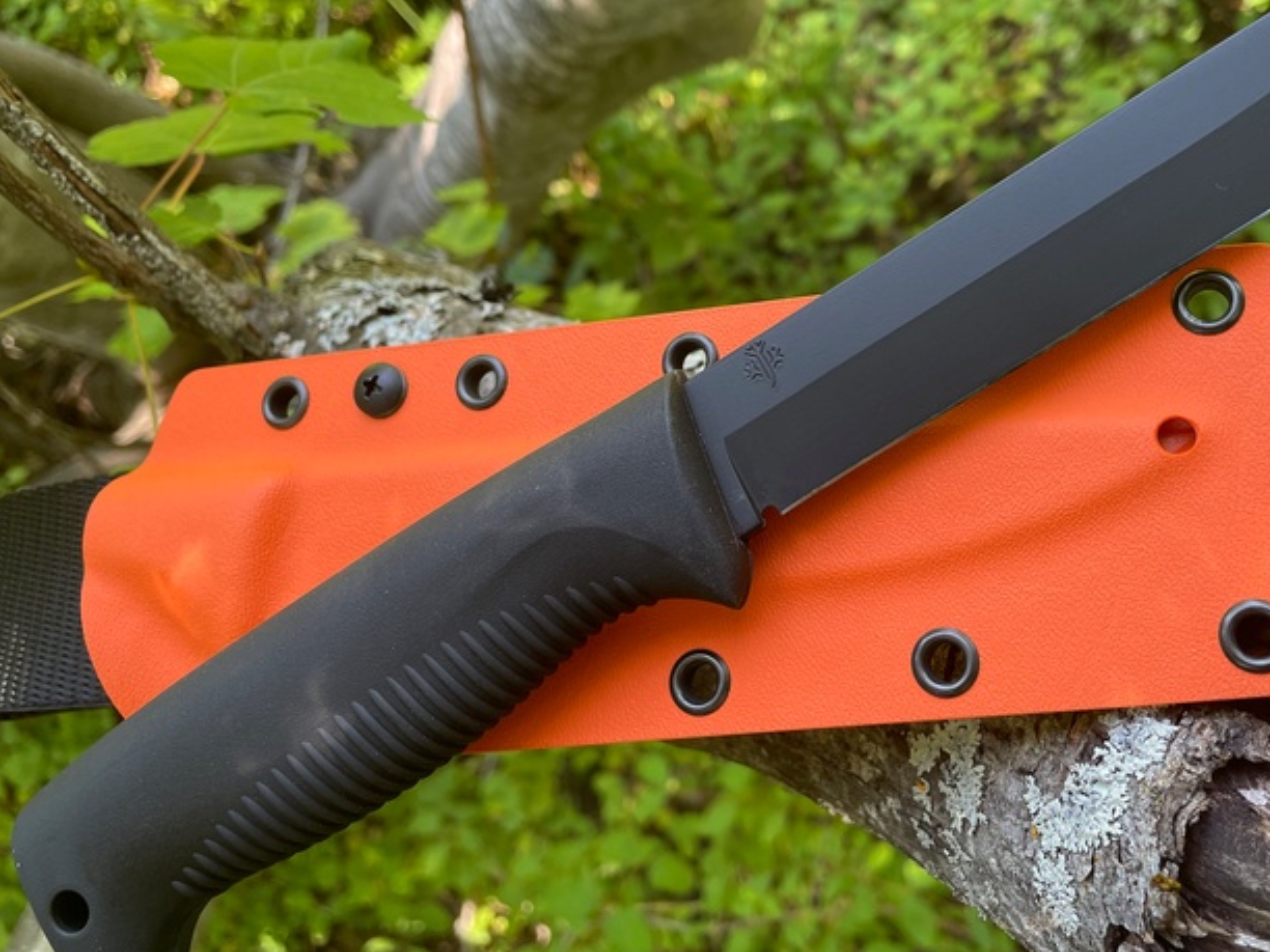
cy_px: 396
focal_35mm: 34
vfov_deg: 41.7
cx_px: 803
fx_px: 1247
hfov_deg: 53.3
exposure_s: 1/121
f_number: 1.6
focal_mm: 4.2
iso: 80
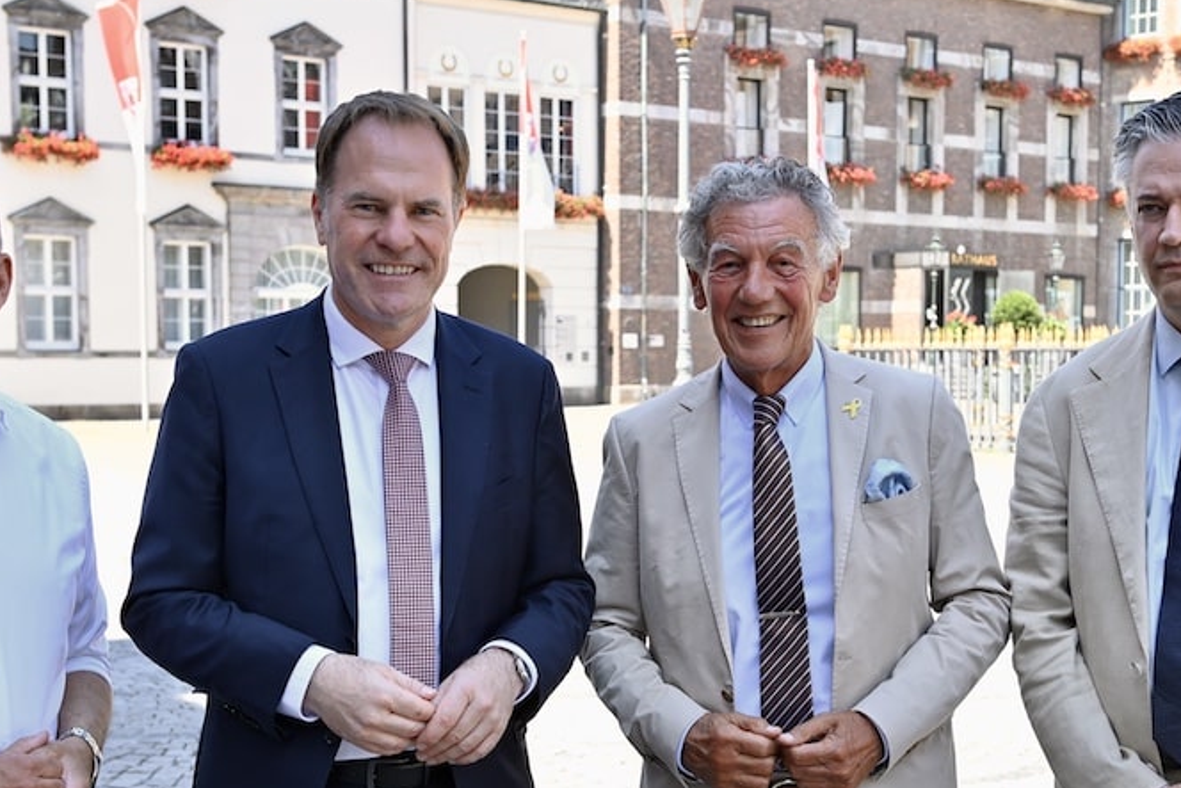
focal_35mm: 54
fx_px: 1772
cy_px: 495
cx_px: 541
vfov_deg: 25.0
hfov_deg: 36.8
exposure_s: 1/100
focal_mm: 35
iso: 100
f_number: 5
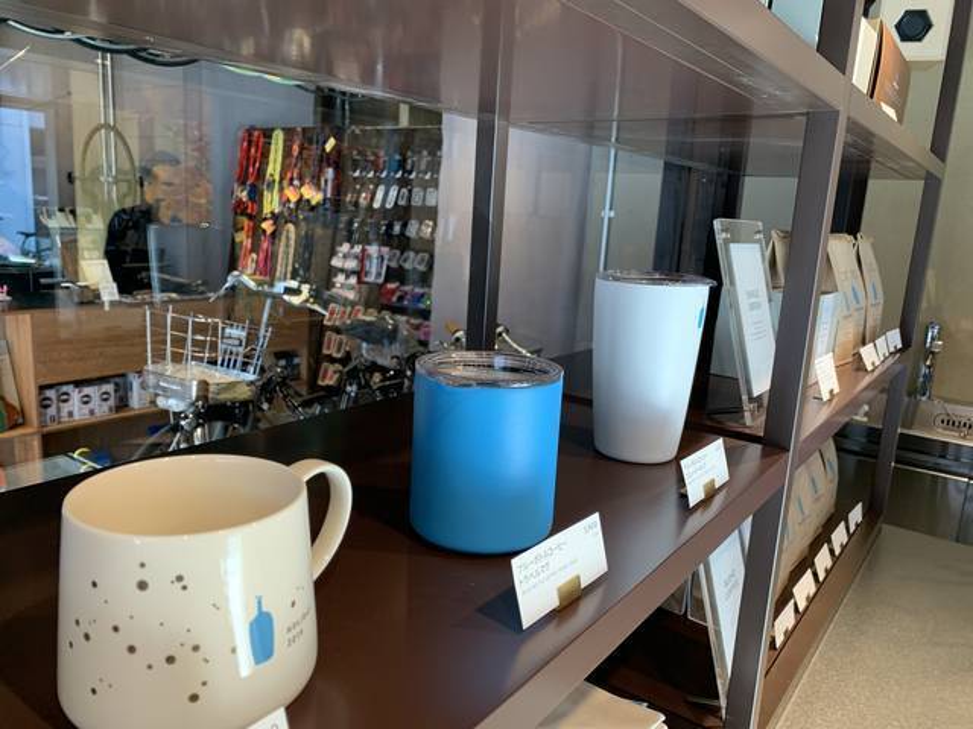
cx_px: 486
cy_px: 364
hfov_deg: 67.3
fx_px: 731
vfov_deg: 53.1
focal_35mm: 26
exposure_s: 1/60
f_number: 1.8
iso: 80
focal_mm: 4.25
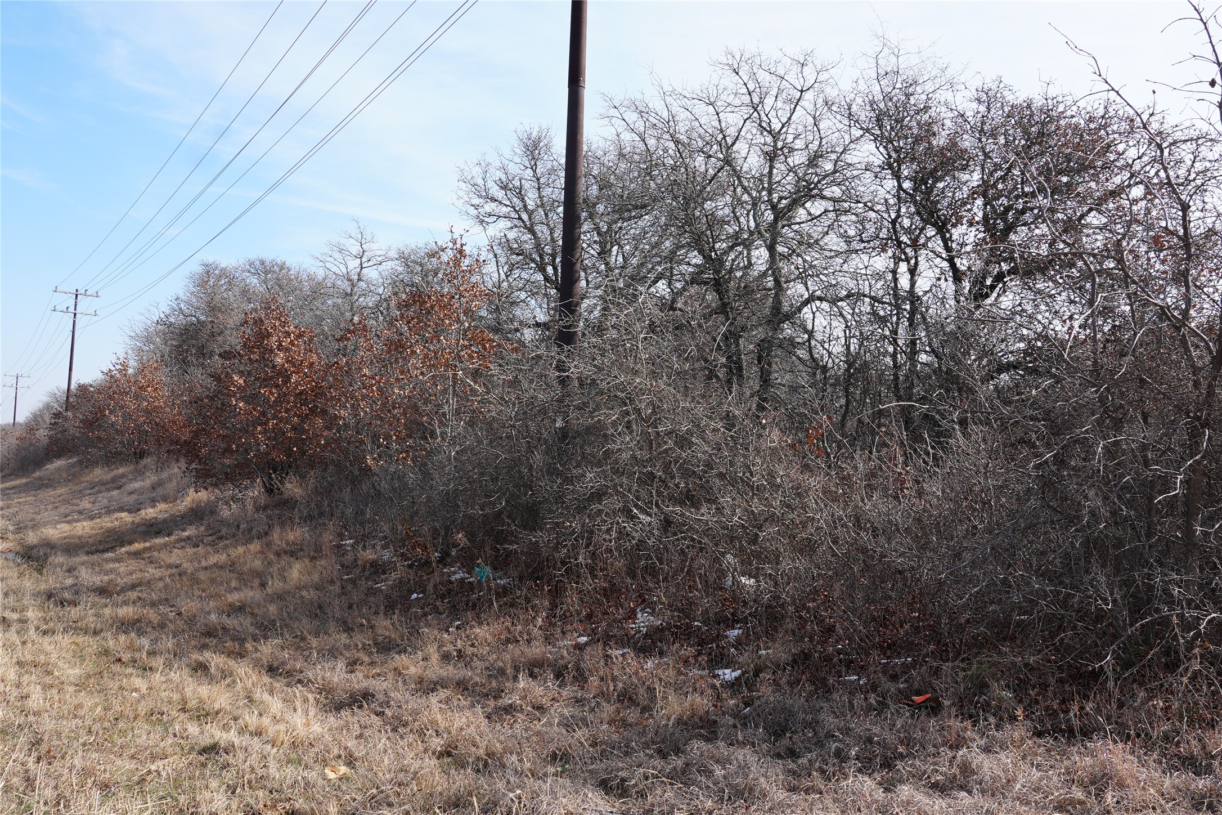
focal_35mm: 36
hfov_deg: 53.1
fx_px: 1222
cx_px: 611
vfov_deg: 36.9
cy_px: 408
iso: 100
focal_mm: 24
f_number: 9
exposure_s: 1/125
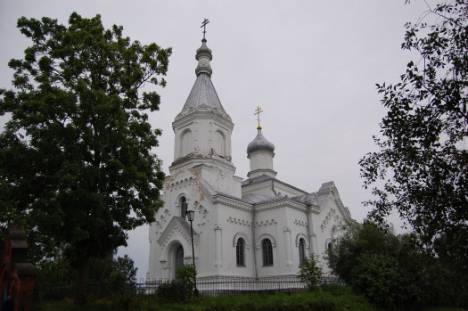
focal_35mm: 27
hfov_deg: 67.4
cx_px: 234
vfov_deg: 47.8
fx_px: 351
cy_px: 156
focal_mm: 18
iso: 200
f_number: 4
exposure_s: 1/60
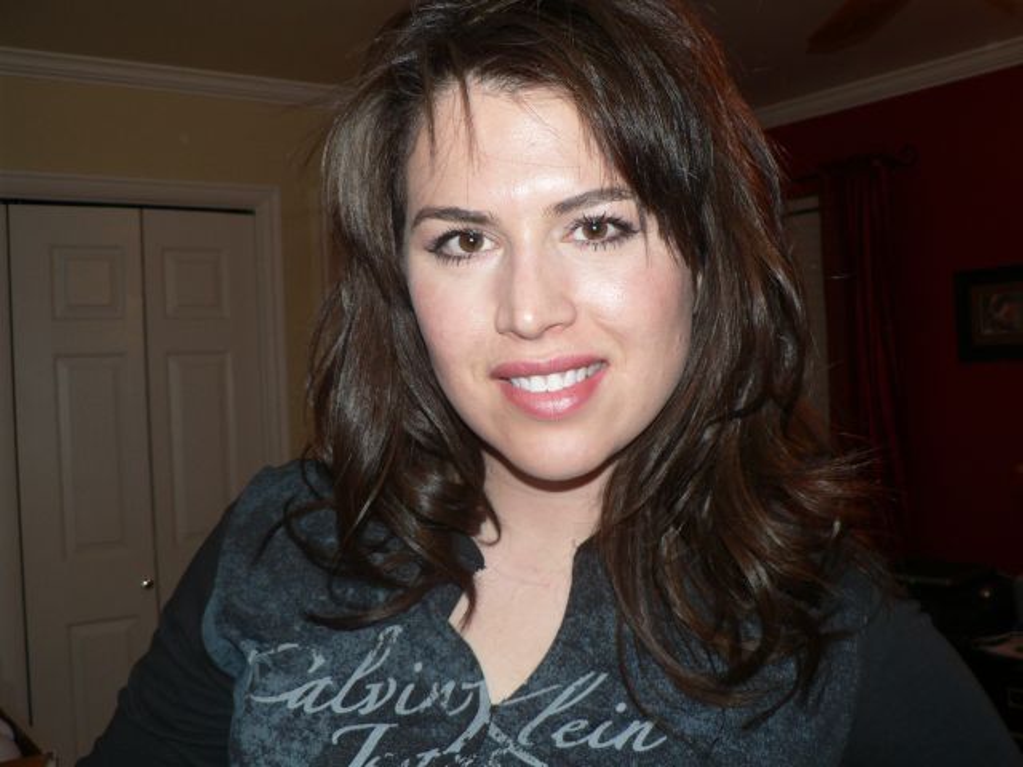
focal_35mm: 36
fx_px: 1064
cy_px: 384
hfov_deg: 51.4
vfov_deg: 39.7
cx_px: 512
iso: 100
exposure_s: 1/60
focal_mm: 6
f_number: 2.8
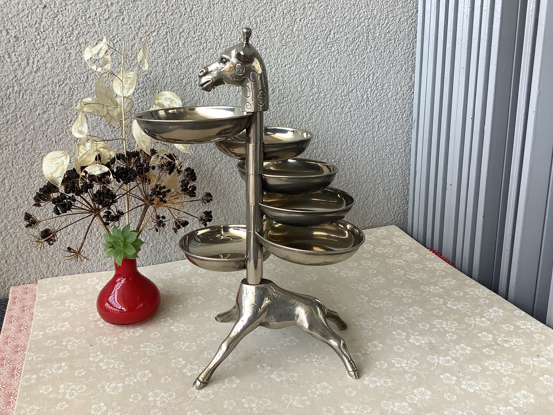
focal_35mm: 32
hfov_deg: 56.8
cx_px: 278
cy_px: 203
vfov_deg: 44.2
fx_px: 511
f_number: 2.4
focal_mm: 3.3
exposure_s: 1/120
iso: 64
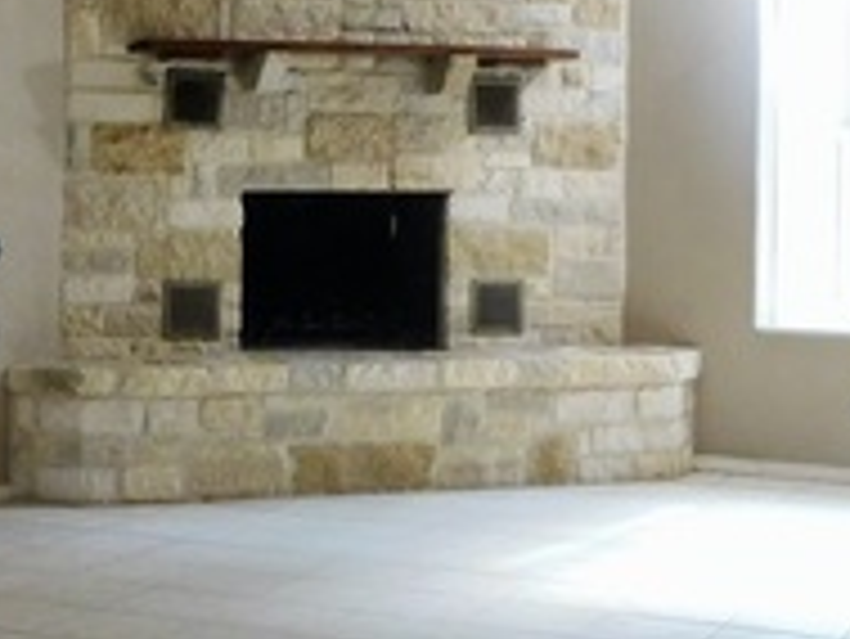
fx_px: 1917
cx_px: 301
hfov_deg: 24.9
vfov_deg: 18.9
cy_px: 216
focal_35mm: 78
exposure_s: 1/15
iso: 400
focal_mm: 4
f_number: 3
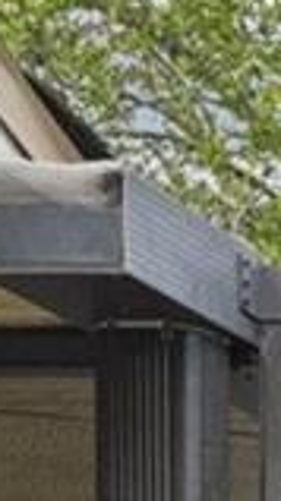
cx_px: 1800
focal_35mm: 211
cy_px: 1153
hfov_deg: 4.3
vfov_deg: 9.3
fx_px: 2805
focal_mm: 20
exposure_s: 1/500
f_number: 8
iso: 800
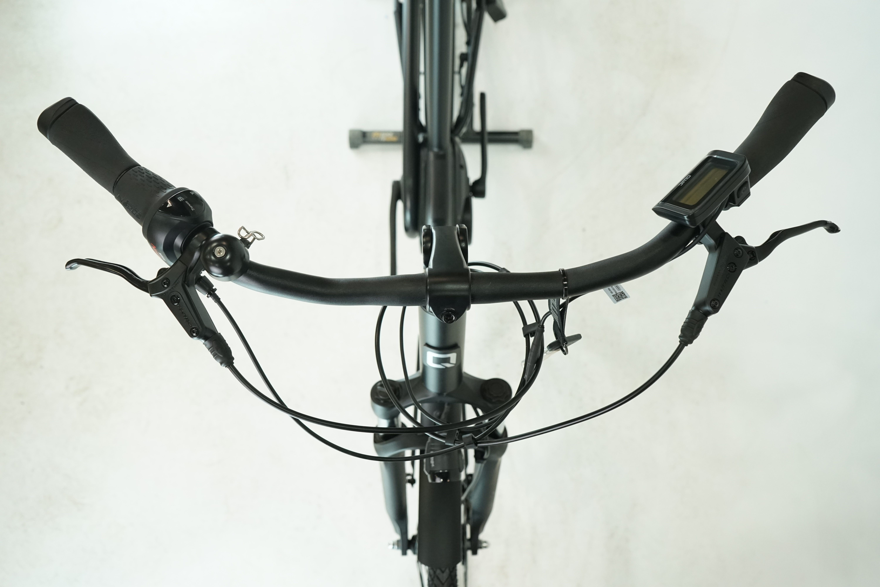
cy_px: 294
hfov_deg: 54.4
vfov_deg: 37.9
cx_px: 440
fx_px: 855
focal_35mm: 35
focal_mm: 35
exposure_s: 1/200
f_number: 5.6
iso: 1600
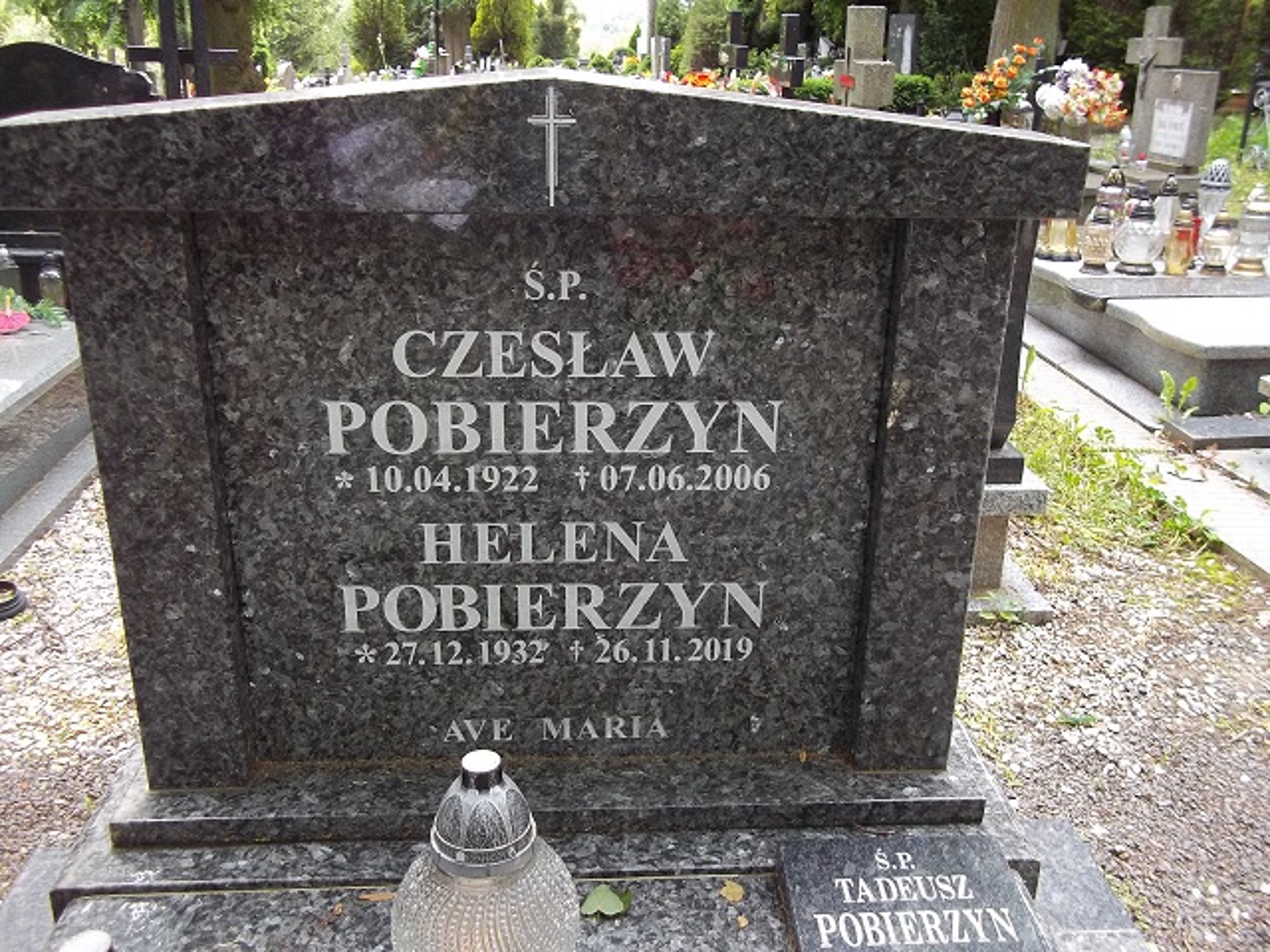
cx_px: 635
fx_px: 1174
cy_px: 476
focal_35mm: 32
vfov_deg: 44.2
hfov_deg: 56.8
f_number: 2.9
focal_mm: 5.7
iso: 80
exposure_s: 1/60
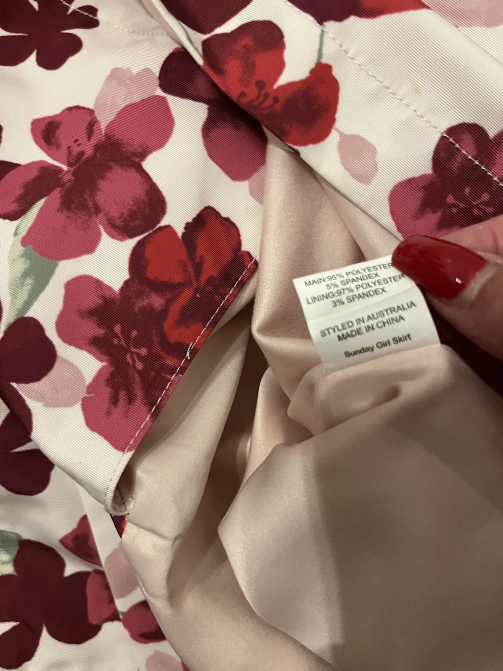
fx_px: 504
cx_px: 252
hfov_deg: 53.1
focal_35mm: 26
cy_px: 336
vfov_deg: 67.3
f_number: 1.6
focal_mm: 5.1
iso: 400
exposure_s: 1/33
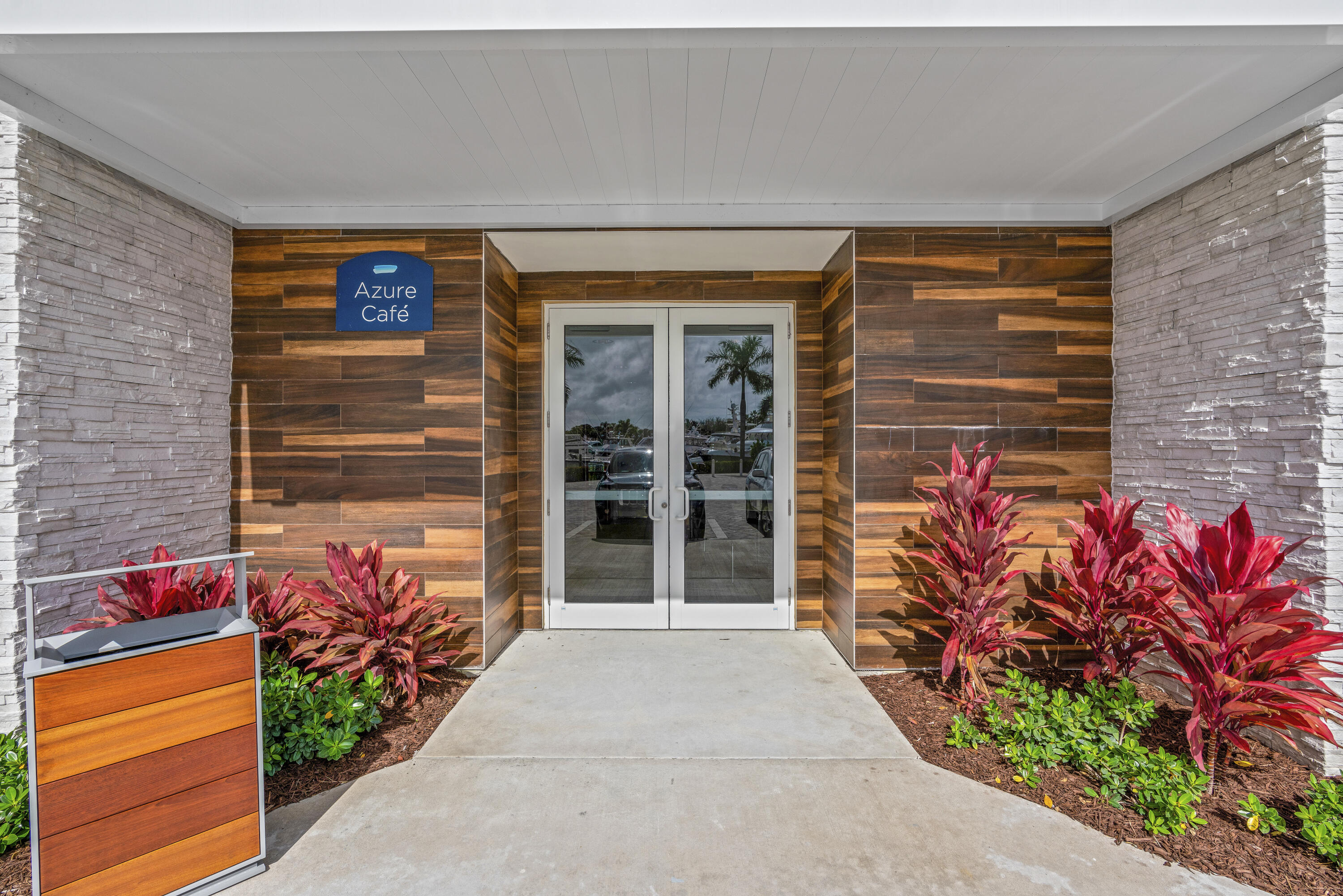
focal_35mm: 16
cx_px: 672
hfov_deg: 96.7
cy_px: 448
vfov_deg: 73.8
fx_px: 597
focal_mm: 16
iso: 500
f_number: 8
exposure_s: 1/320
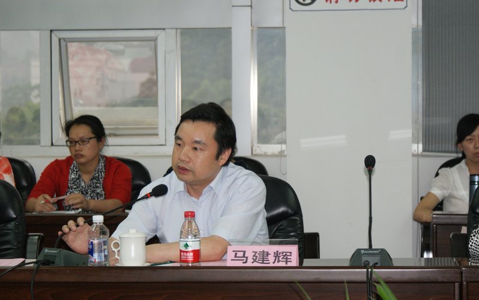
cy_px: 146
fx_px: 1410
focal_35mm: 108
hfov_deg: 19.3
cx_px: 239
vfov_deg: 12.1
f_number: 5.6
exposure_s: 1/125
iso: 400
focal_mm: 70
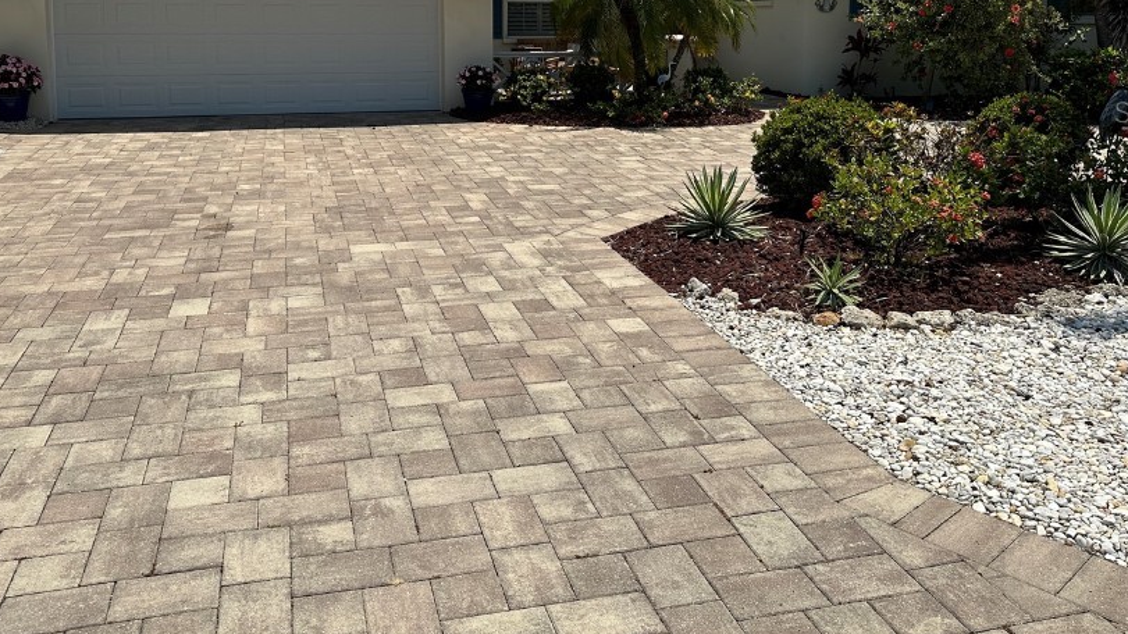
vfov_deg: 34.4
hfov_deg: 59.5
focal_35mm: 33
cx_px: 534
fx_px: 987
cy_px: 111
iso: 80
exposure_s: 1/9709
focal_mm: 6.86
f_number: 1.78
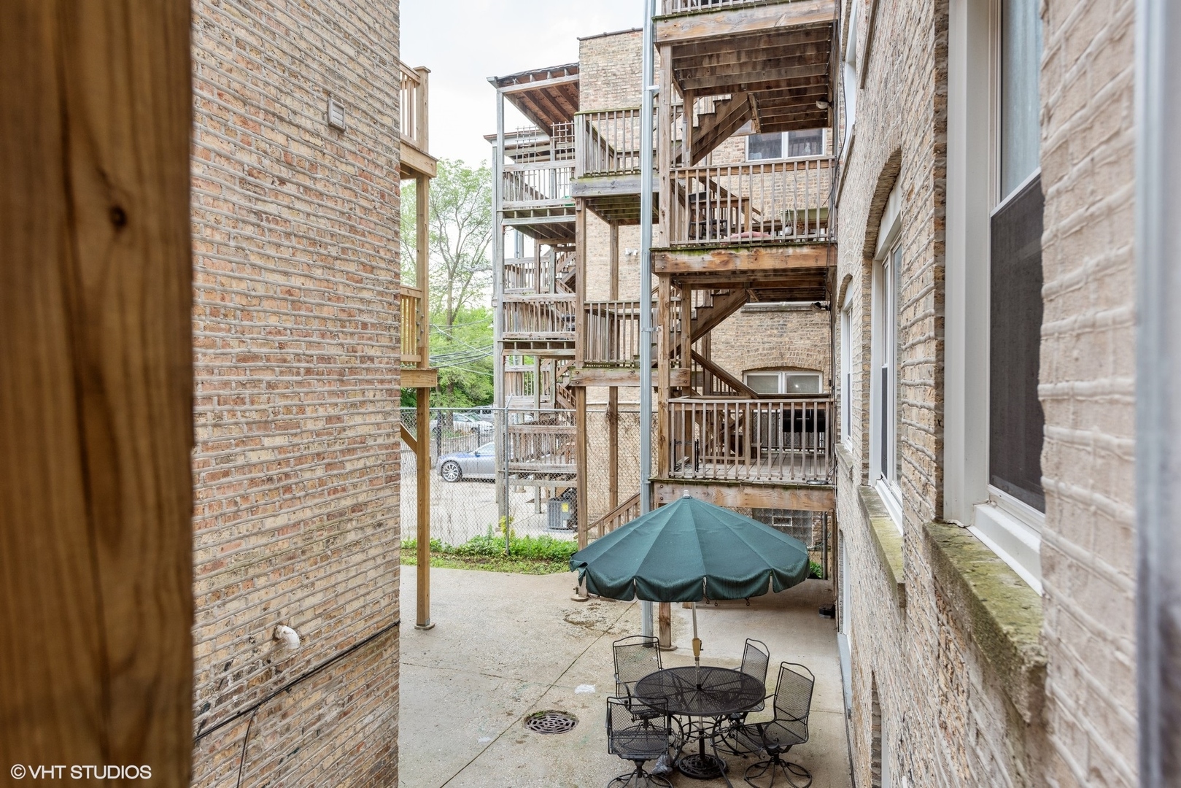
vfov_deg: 53.2
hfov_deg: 73.7
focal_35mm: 24
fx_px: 787
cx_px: 590
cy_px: 394
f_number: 8
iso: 200
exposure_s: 1/40
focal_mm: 24
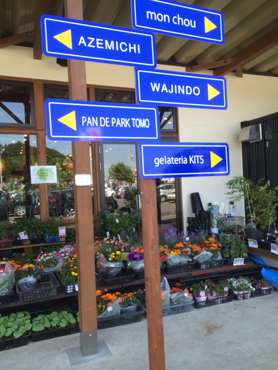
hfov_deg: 48.2
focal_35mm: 29
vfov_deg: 61.7
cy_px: 185
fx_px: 311
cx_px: 139
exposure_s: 1/160
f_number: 2.2
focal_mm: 4.15
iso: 32
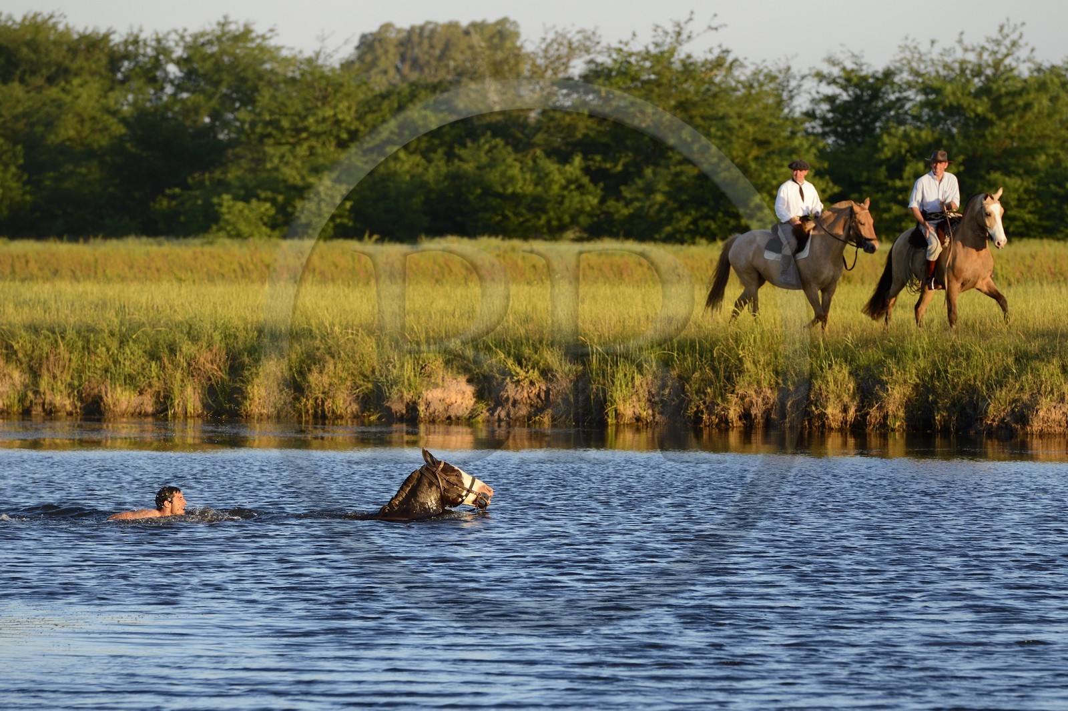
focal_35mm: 200
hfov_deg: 10.3
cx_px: 534
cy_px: 356
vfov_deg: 6.9
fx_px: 5932
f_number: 6.3
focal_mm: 200
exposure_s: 1/500
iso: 400
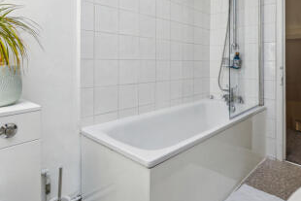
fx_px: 192
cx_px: 169
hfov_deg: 75.8
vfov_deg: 53.5
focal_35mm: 23
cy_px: 59
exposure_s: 1/400
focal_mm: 10
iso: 200
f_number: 3.2
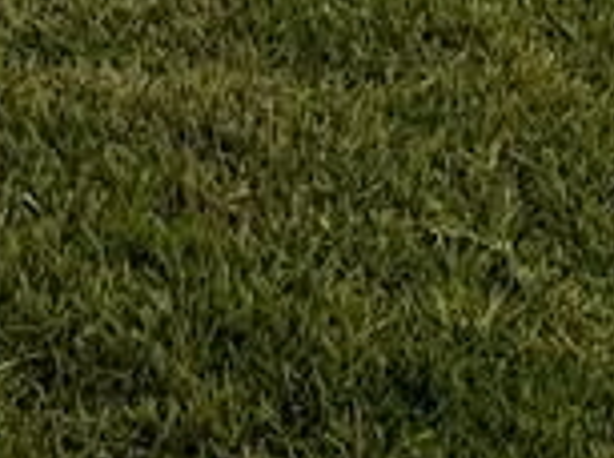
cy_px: -1073
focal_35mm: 161
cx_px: 197
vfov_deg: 7.6
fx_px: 2849
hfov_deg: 12.3
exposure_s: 1/6410
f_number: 1.78
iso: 80
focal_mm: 6.76
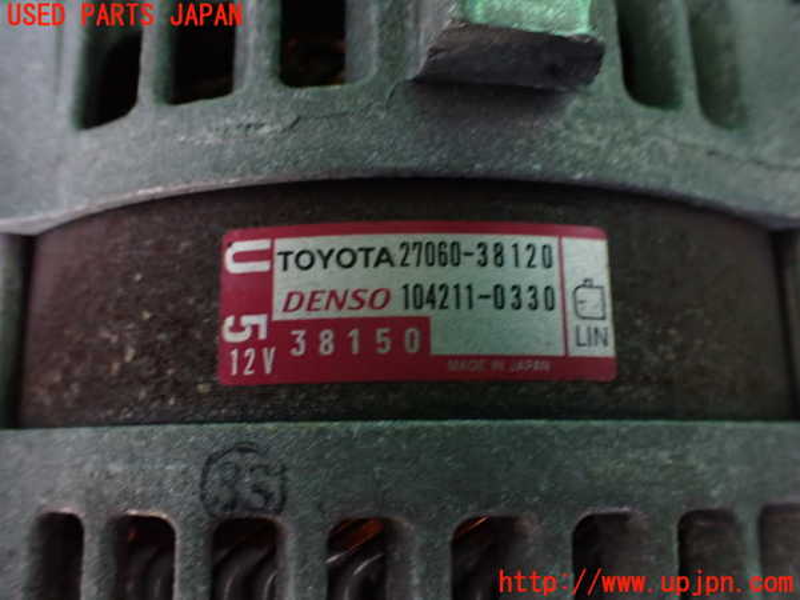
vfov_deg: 46.8
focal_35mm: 30
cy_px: 300
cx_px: 400
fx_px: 693
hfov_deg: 60.0
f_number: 2.3
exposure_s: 1/30
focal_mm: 5.4
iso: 800
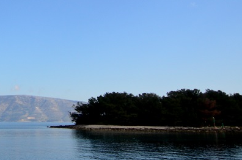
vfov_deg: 24.2
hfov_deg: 35.3
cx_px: 23
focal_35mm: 53
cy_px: -2
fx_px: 355
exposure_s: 1/4000
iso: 400
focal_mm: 14
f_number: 4
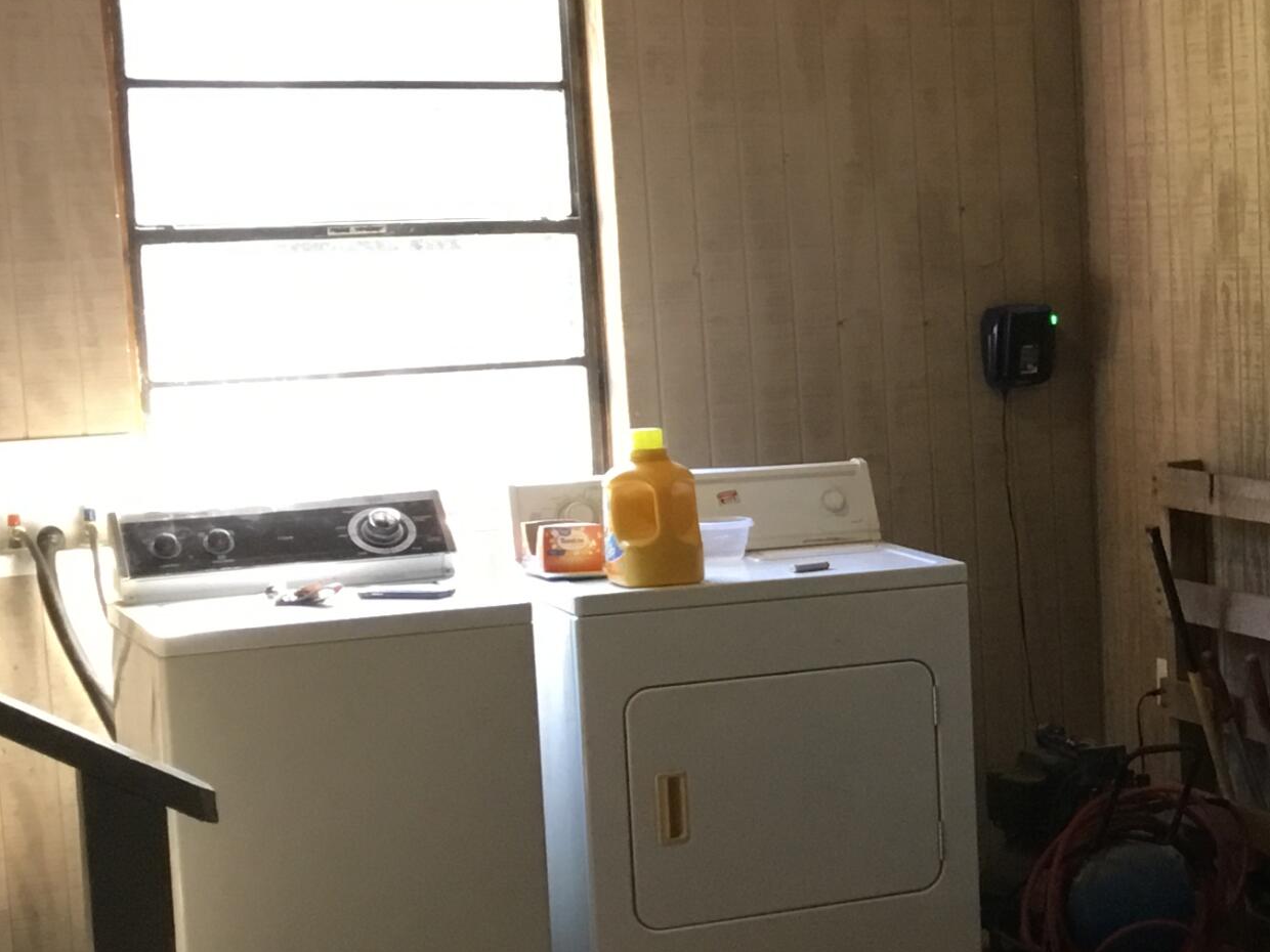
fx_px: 2752
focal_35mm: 75
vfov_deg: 19.6
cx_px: 1502
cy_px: 534
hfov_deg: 23.8
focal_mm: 3.3
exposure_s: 1/30
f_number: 2.4
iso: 100
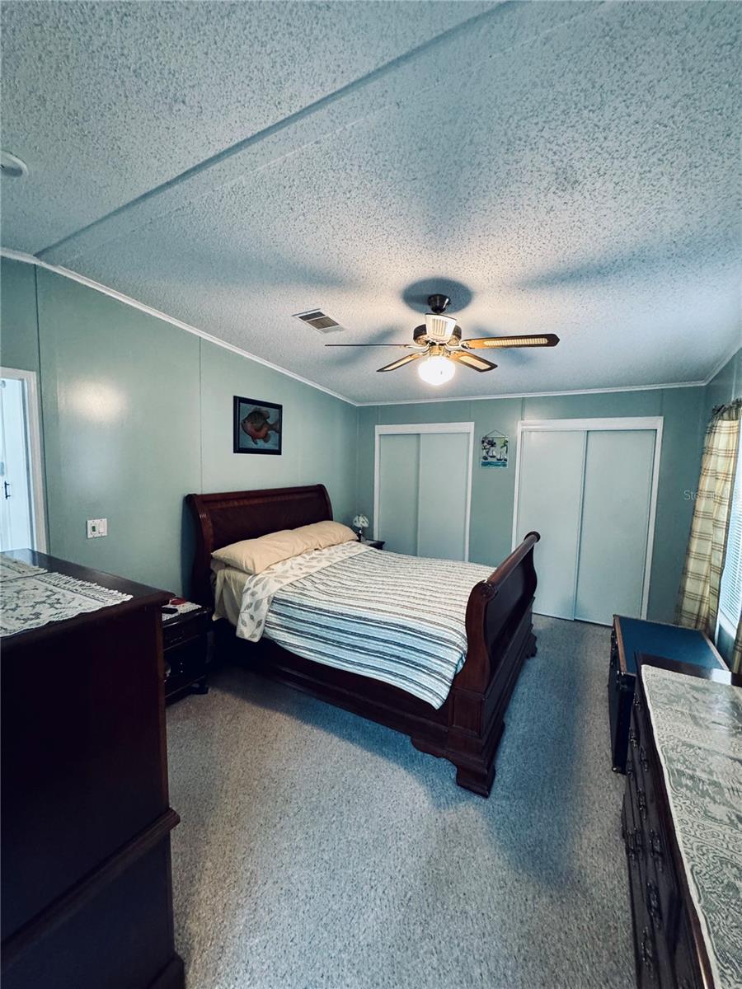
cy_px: 494
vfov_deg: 102.1
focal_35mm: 14
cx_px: 371
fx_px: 400
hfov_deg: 85.7
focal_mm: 2.22
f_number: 2.2
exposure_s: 1/60
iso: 640
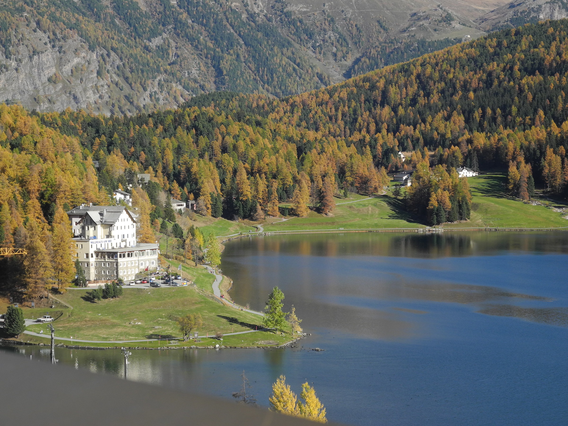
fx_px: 1723
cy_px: 213
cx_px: 284
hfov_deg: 18.7
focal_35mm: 105
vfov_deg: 14.1
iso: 100
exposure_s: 1/583
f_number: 4.5
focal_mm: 22.5
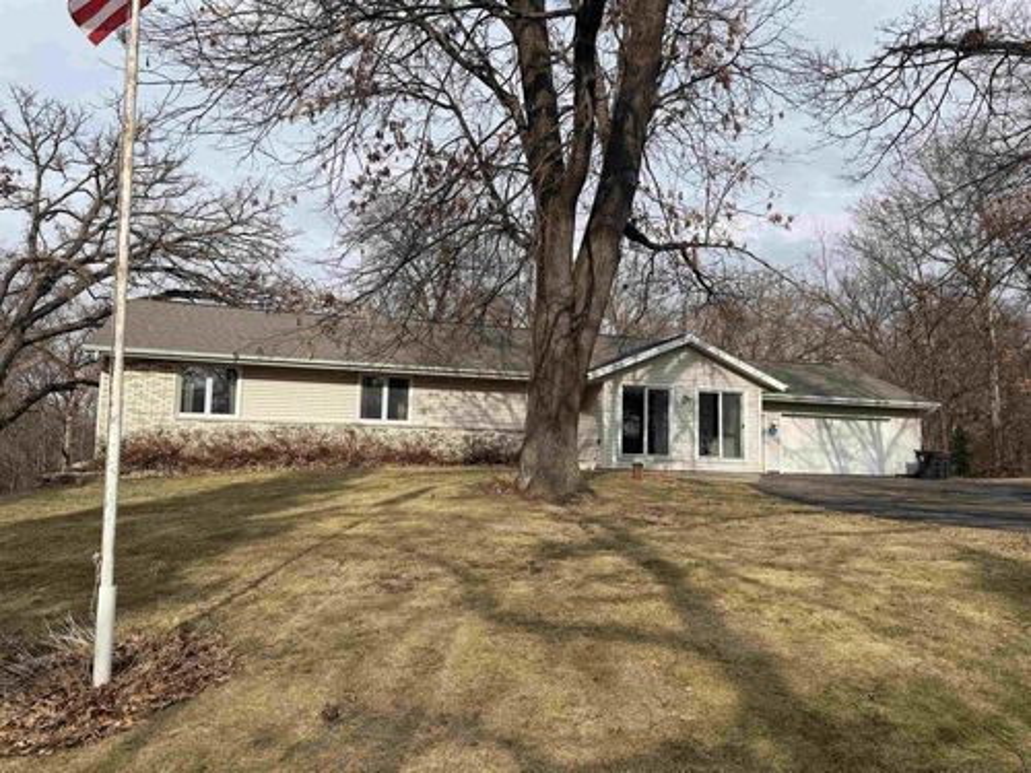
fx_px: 715
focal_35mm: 24
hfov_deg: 71.6
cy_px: 386
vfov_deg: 56.8
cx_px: 516
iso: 80
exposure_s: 1/4673
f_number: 1.78
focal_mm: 6.76
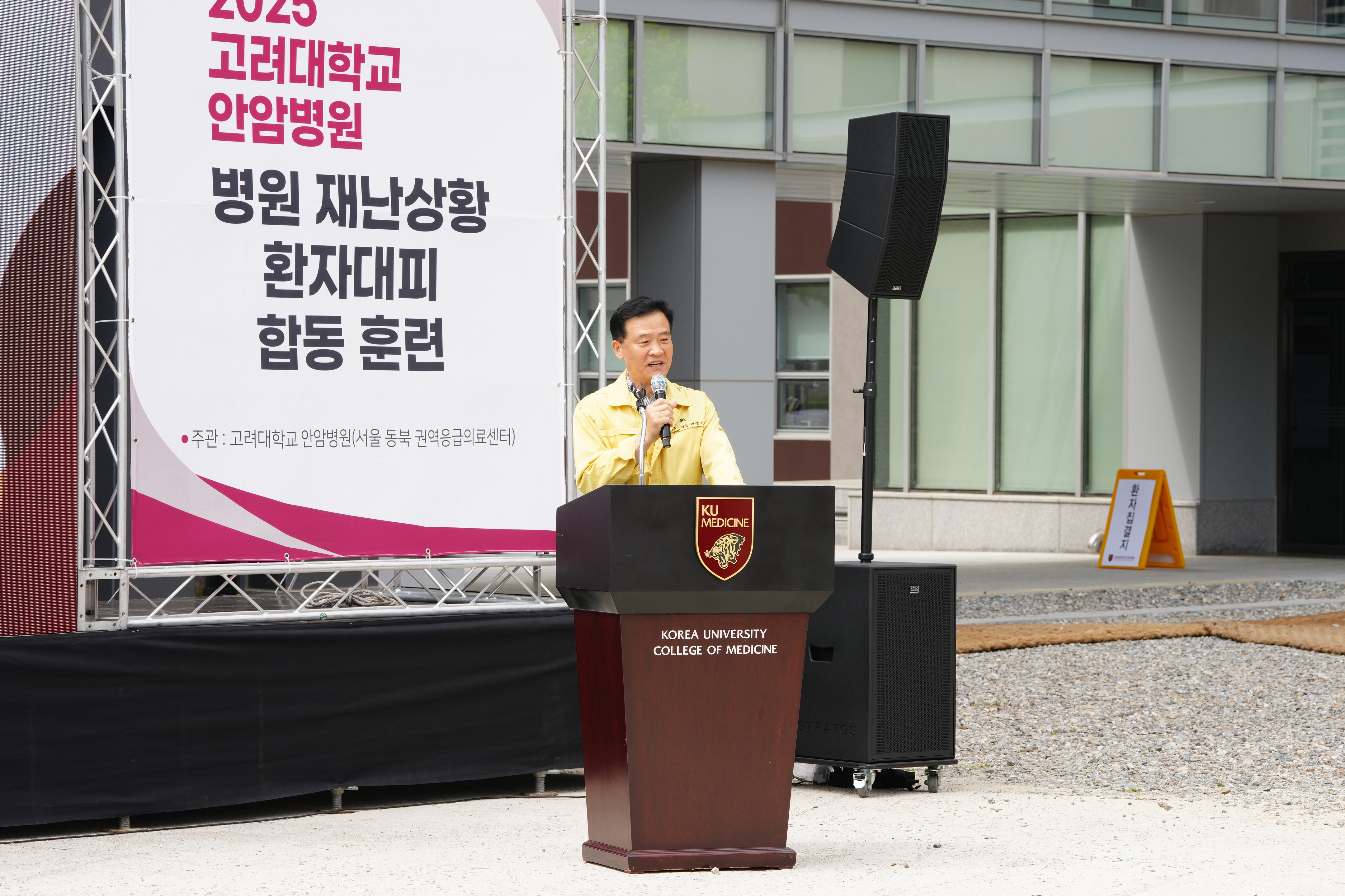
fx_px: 4296
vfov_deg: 11.9
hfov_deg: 17.8
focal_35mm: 115
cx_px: 672
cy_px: 448
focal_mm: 115
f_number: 10
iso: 320
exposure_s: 1/200
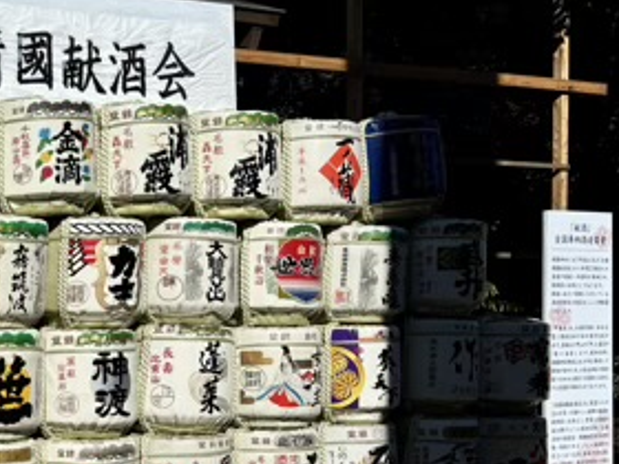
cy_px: 397
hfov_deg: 26.1
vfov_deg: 22.2
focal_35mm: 65
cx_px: -150
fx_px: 1162
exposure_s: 1/9091
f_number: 1.6
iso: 50
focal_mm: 5.96
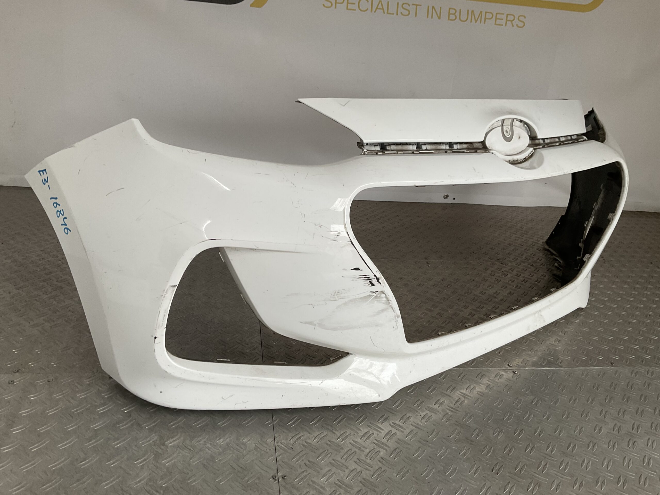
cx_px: 330
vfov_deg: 48.2
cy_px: 248
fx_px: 553
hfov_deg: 61.7
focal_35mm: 29
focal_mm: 3
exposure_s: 1/50
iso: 50
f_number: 1.8
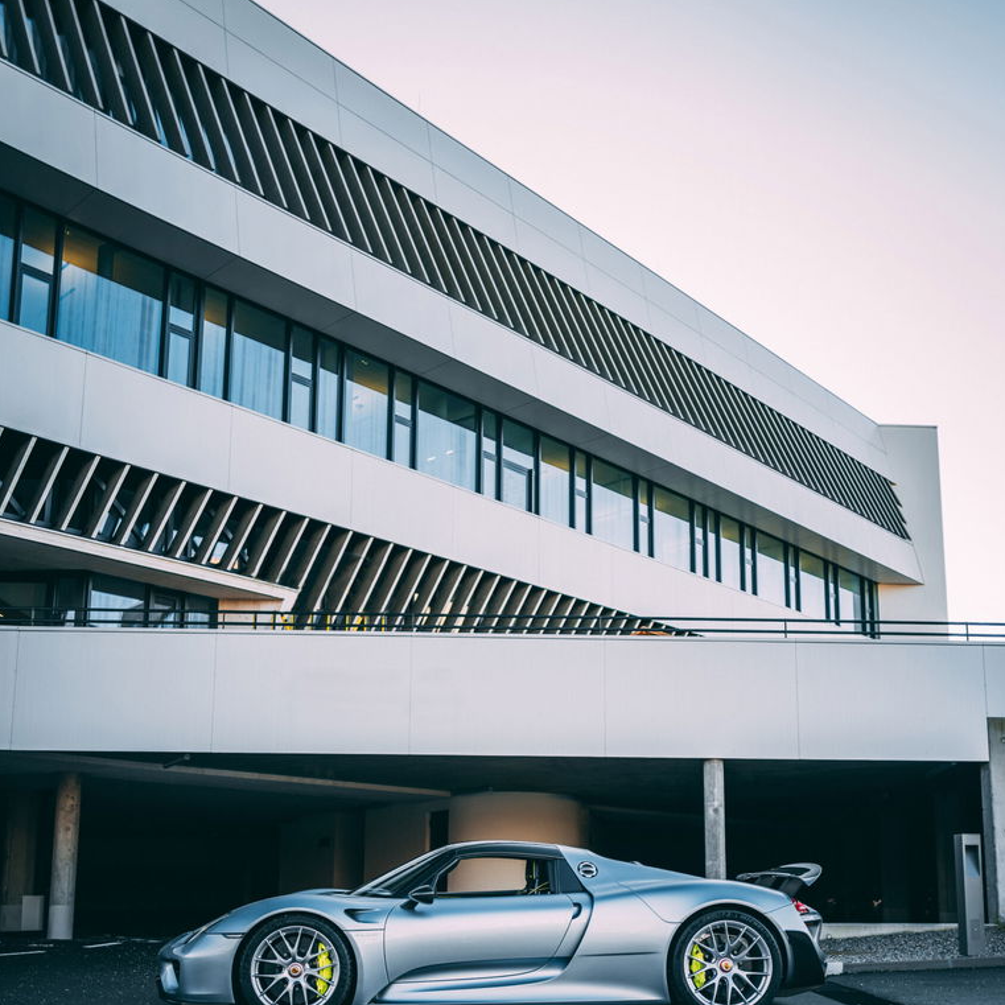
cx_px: 503
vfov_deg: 44.9
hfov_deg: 46.0
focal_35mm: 36
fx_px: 1182
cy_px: 722
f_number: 1.7
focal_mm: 28
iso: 100
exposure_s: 1/200
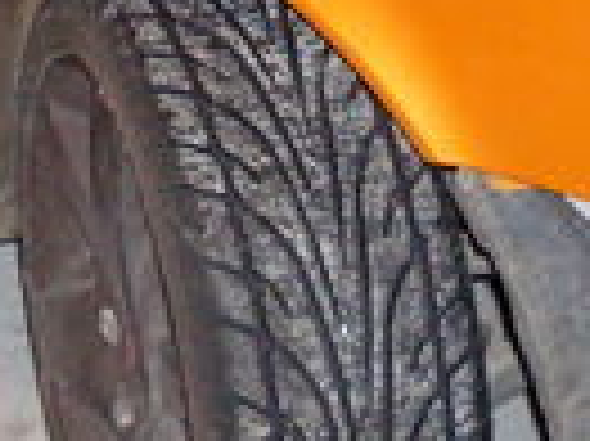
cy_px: -338
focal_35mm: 186
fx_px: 3167
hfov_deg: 10.6
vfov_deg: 7.7
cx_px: 50
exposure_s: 1/45
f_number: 2.8
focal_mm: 6.3
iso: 200
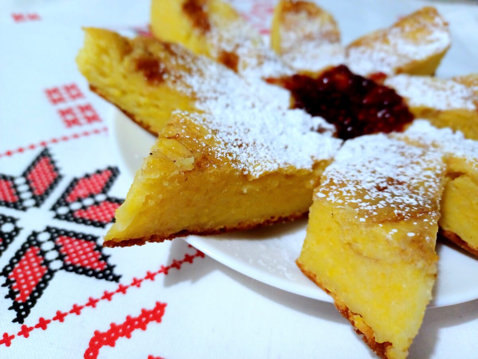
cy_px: 180
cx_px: 239
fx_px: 345
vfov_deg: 54.9
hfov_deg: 69.4
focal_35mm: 25
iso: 400
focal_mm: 4.65
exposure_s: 1/33
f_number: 1.8
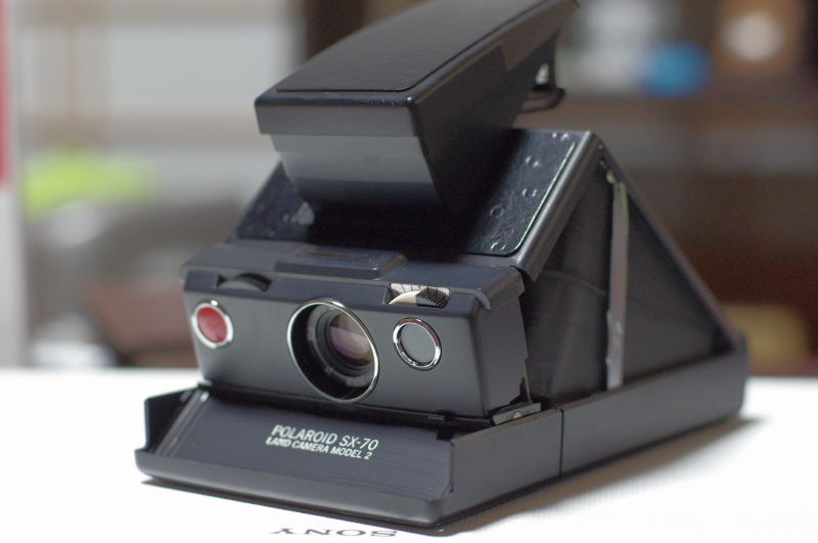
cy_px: 272
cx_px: 409
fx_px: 1702
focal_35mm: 75
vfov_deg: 18.1
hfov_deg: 27.0
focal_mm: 50
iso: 1600
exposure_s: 1/15
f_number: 3.5
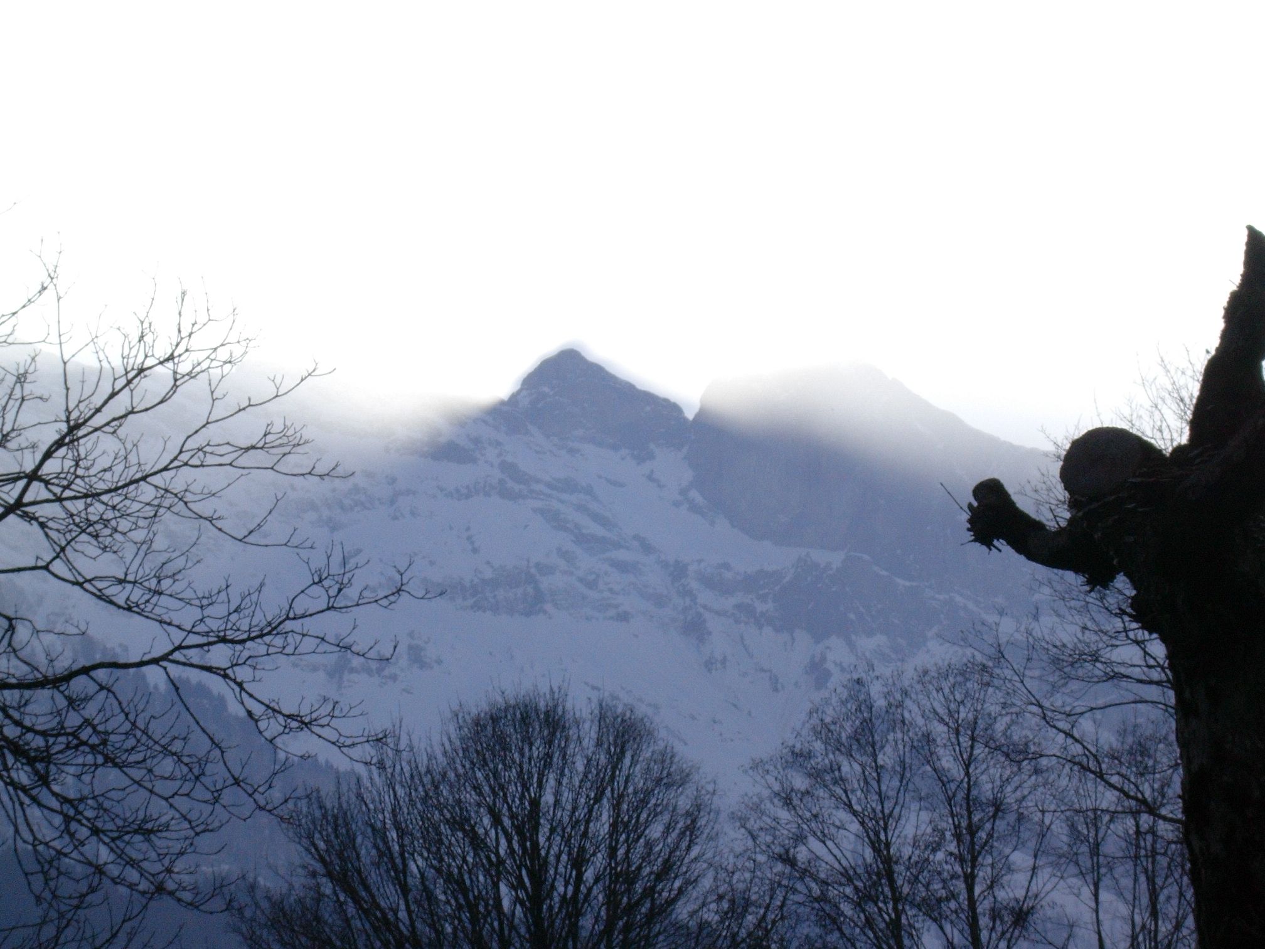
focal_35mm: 111
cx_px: 632
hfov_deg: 17.7
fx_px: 4056
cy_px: 474
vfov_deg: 13.3
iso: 70
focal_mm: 16.8
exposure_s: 1/148
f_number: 9.6
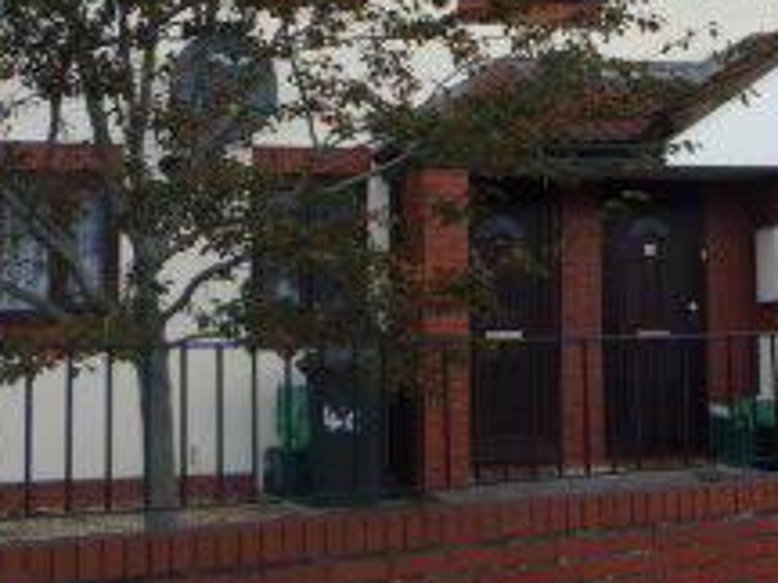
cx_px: 699
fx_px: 2000
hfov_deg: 21.5
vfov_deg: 16.3
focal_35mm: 89
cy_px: 4
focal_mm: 5.2
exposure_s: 1/400
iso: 100
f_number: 4.5
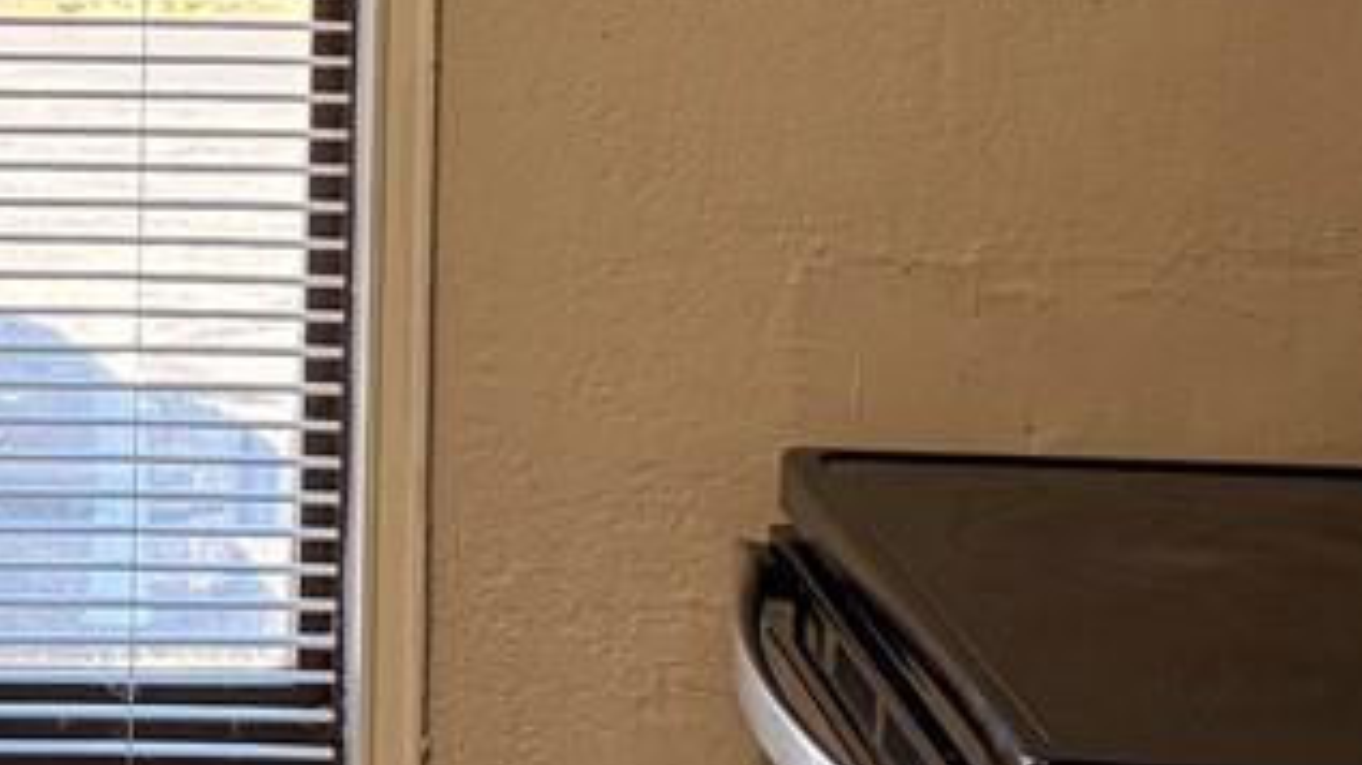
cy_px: -335
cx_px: 120
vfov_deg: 9.0
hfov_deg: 16.1
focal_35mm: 132
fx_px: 4765
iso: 125
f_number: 1.78
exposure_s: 1/120
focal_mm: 6.76
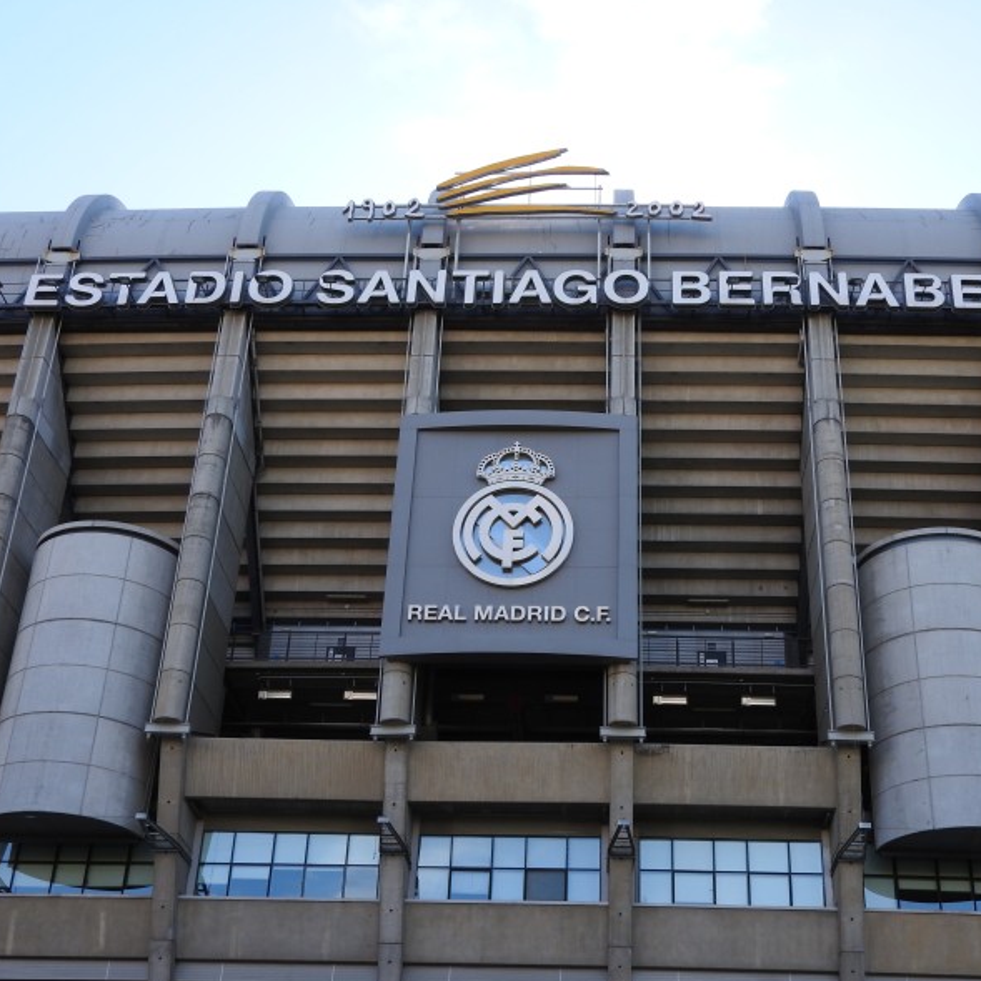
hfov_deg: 35.3
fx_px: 1539
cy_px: 493
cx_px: 545
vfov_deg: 35.4
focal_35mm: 48
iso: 100
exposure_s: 1/320
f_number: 3.8
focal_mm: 7.2
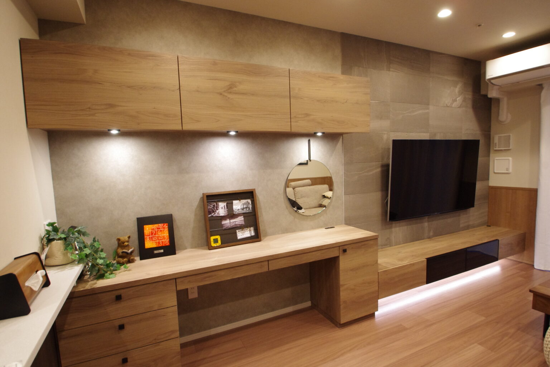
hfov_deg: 90.0
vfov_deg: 67.4
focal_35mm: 18
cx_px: 275
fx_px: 275
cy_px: 184
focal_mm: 11.88
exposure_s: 1/30
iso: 1600
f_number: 8
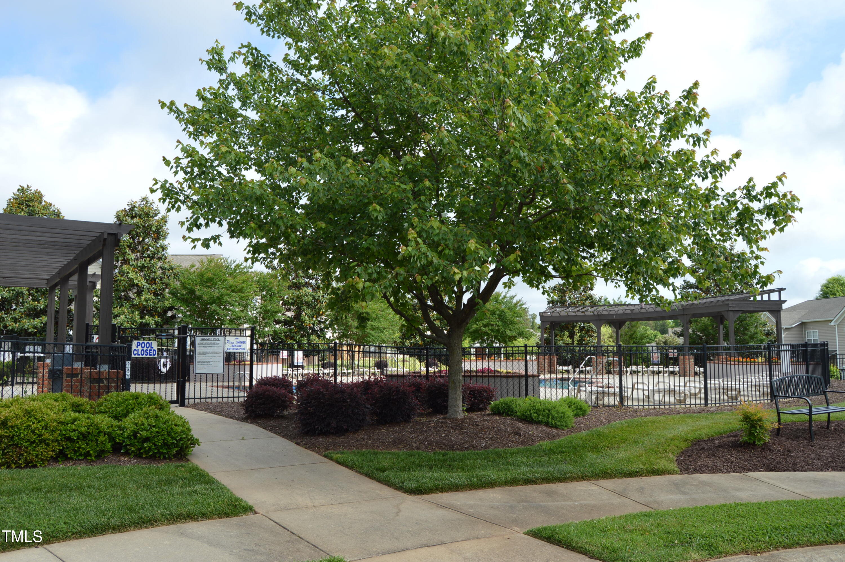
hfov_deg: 67.4
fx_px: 633
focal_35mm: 27
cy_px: 281
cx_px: 422
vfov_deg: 47.8
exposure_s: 1/200
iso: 100
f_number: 7.1
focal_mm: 18
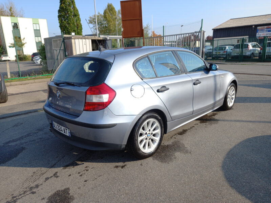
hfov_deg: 69.4
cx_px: 136
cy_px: 102
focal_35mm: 25
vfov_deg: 54.9
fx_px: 196
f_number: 2
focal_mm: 4.6
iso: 25
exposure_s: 1/526
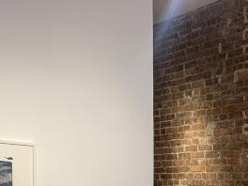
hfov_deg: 26.6
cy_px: 223
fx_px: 494
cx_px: 252
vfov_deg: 20.0
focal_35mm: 69
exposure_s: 1/83
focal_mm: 4.25
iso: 100
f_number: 1.8
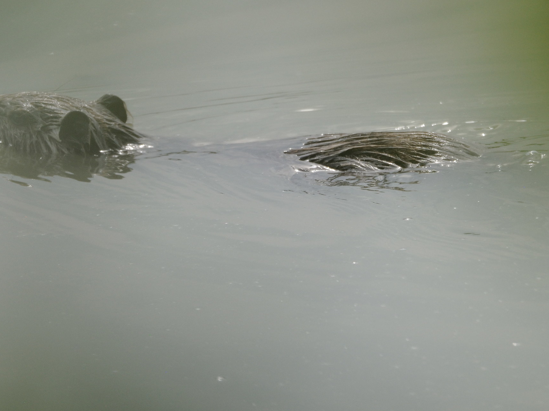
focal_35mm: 805
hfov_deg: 2.5
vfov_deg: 1.8
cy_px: 226
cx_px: 274
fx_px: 12765
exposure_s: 1/640
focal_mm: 400
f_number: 8
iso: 500
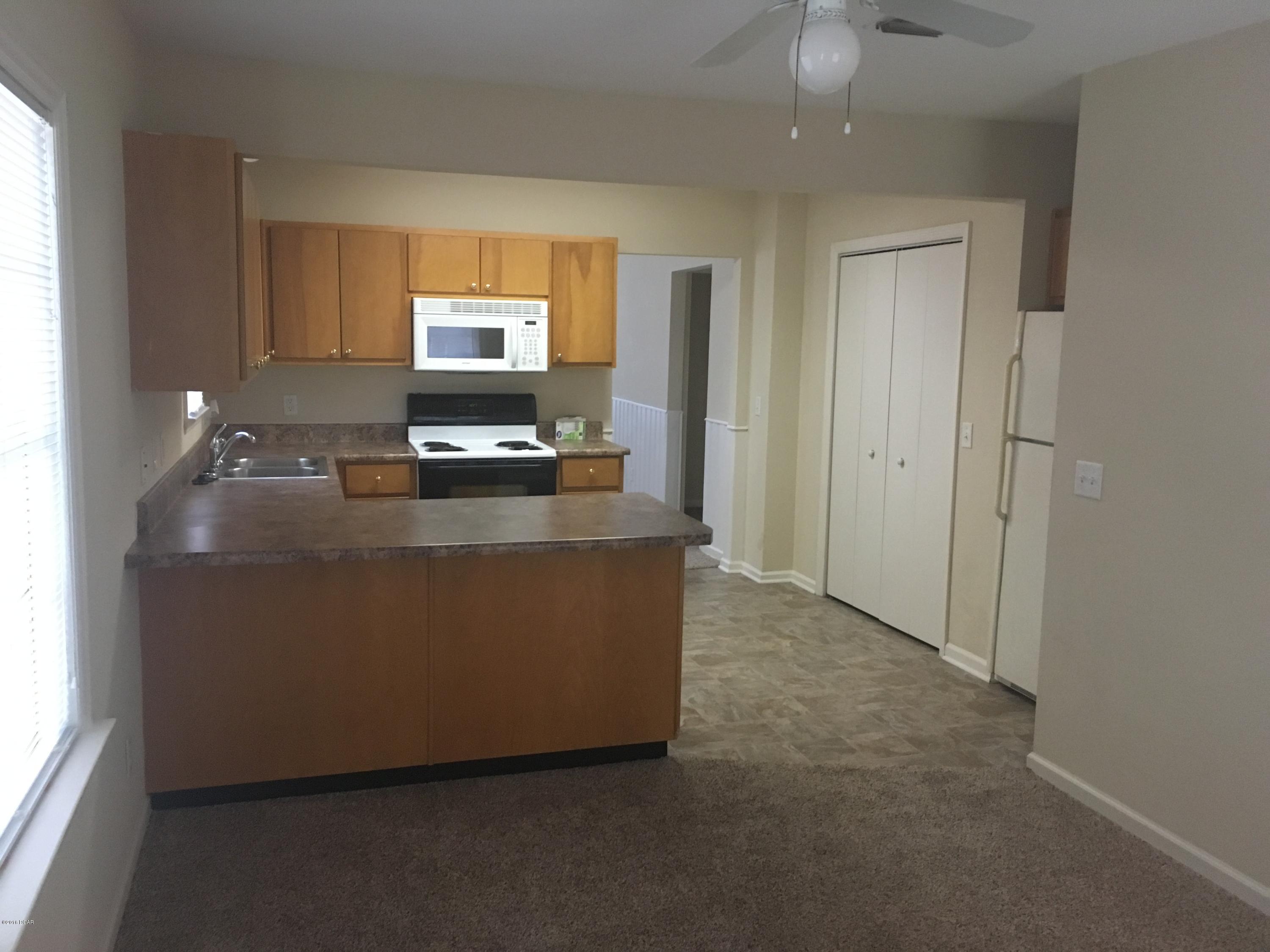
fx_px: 1064
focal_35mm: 29
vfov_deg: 48.2
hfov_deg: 61.7
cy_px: 476
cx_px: 635
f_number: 2.2
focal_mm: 4.15
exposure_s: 1/30
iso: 200
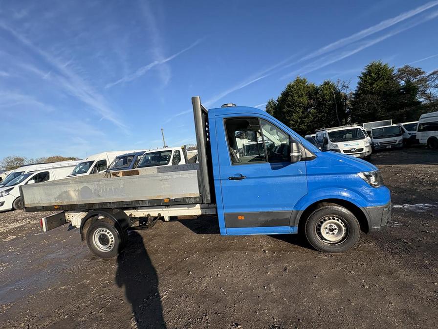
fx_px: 177
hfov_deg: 102.1
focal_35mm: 14
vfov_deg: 85.7
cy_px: 164
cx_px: 219
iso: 50
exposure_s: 1/1449
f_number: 2.2
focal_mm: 2.22
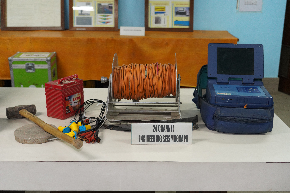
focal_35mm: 43
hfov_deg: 45.4
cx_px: 145
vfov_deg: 31.2
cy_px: 96
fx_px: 346
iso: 1600
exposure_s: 1/100
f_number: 4
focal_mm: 43
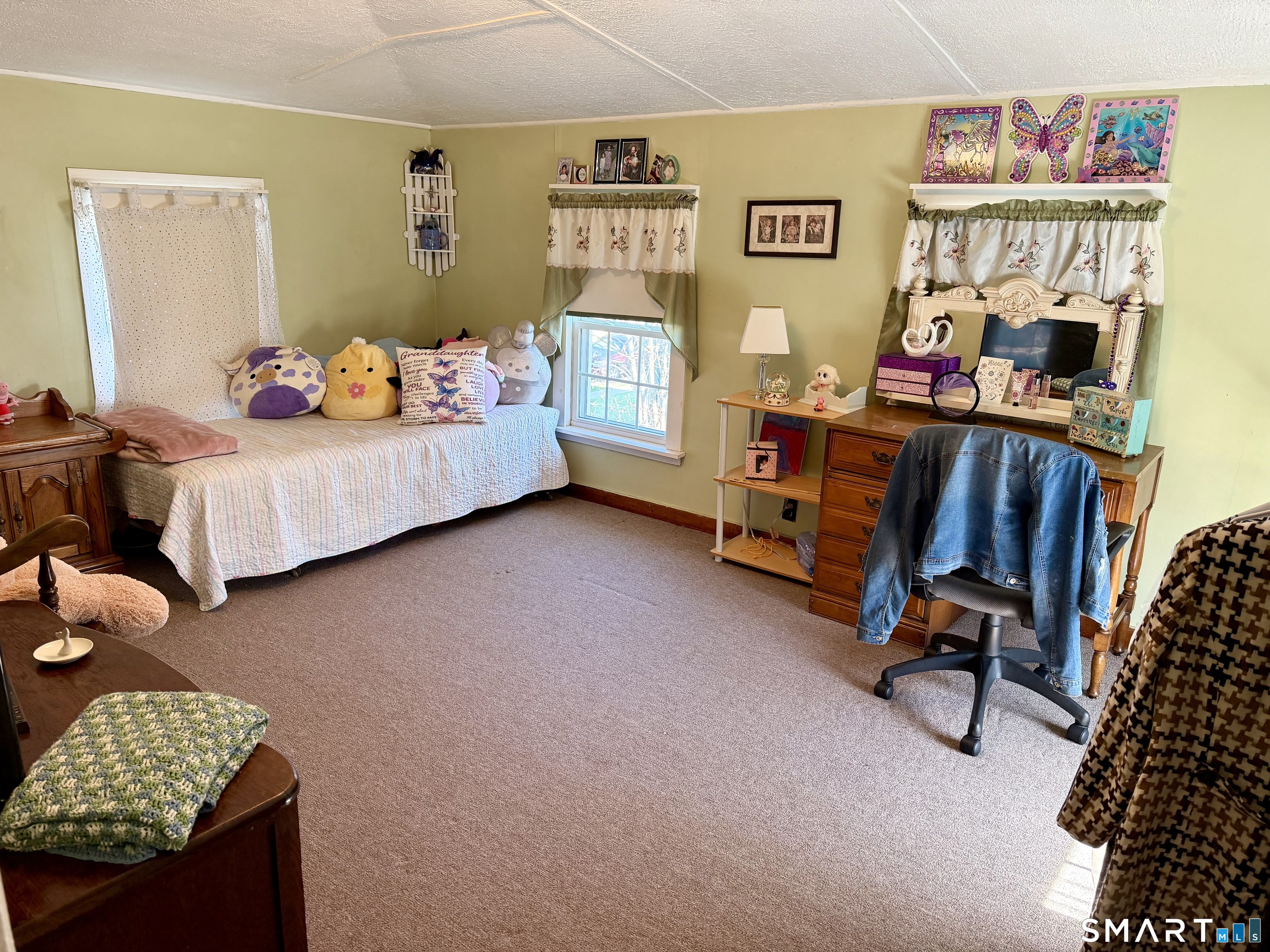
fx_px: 881
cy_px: 476
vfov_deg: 56.8
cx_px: 635
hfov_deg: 71.6
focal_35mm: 24
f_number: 1.78
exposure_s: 1/60
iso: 250
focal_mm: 6.76
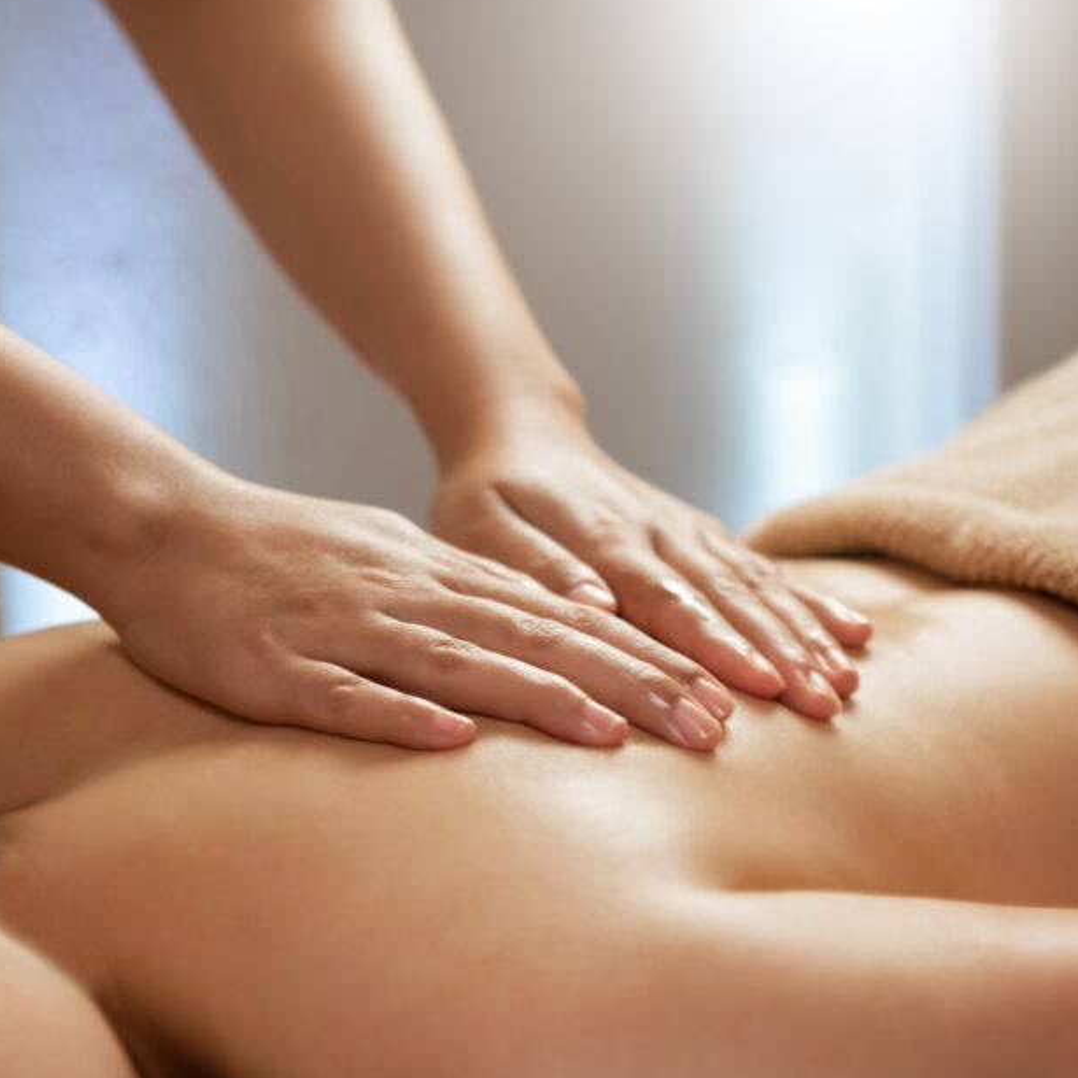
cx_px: 475
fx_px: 2924
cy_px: 531
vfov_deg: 20.9
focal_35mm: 83
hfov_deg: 20.9
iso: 800
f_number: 4
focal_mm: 60
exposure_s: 1/60
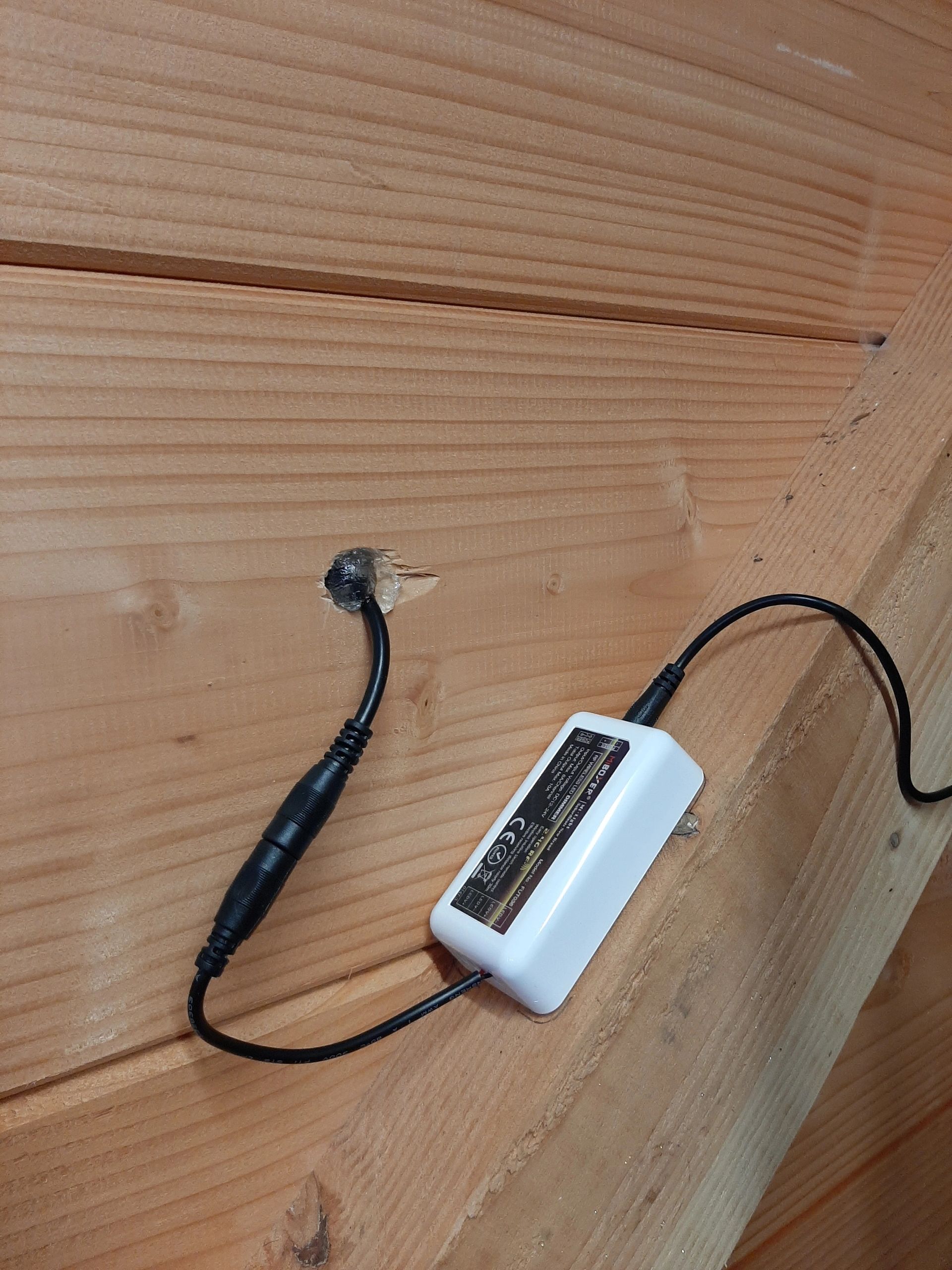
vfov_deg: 67.3
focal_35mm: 26
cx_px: 476
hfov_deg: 53.1
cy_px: 635
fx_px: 953
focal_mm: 3.93
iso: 125
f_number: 1.7
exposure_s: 1/50
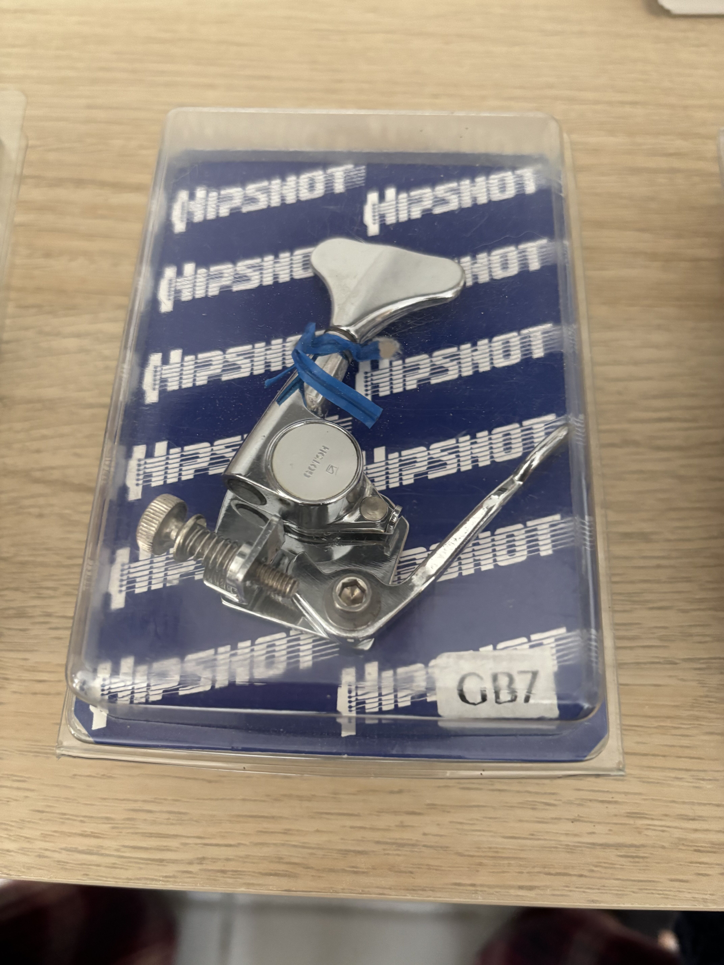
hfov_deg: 53.1
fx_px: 725
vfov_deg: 67.3
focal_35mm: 26
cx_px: 362
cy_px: 482
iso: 500
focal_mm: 5.96
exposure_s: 1/60
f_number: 1.6
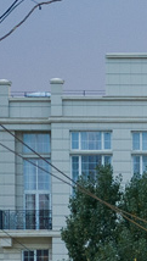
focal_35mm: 545
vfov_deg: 3.9
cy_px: 429
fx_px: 3762
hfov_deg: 2.2
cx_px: 479
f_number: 5.6
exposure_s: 1/1.67
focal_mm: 62
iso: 400
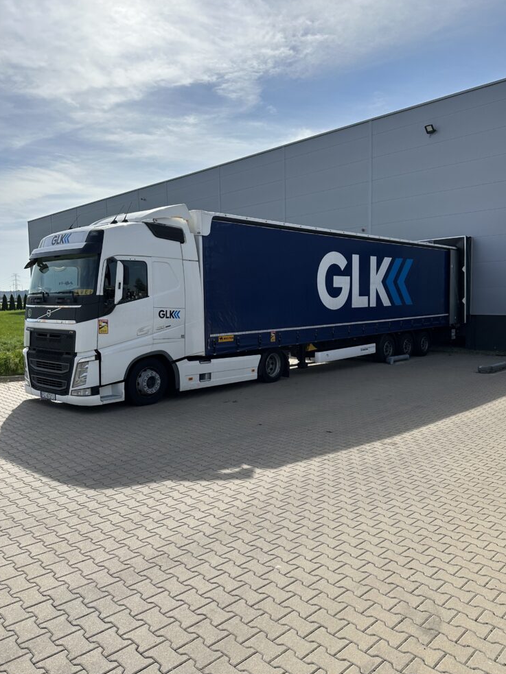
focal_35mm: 25
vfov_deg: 69.4
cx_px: 257
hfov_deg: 54.9
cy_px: 333
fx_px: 487
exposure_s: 1/8929
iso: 80
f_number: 1.78
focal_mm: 6.86
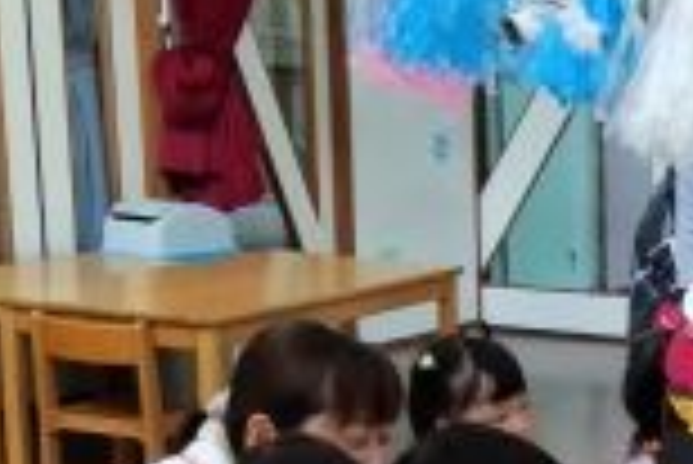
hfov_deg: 16.7
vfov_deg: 11.6
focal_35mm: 114
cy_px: 642
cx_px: 952
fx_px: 2197
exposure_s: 1/100
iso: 166
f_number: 2
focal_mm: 2.78
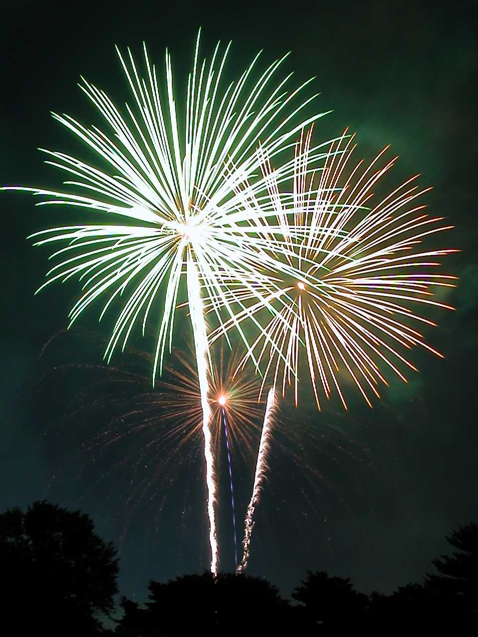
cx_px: 239
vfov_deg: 52.6
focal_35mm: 35
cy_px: 318
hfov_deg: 40.7
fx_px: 644
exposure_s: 8.9
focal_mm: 8.9
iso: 100
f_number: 7.1
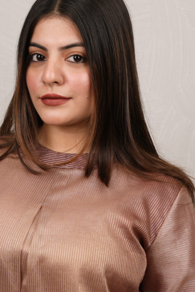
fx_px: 1267
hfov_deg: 8.8
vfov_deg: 13.1
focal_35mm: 156
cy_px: 249
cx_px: 44
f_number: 4.5
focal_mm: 63.4
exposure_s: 1/160
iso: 50
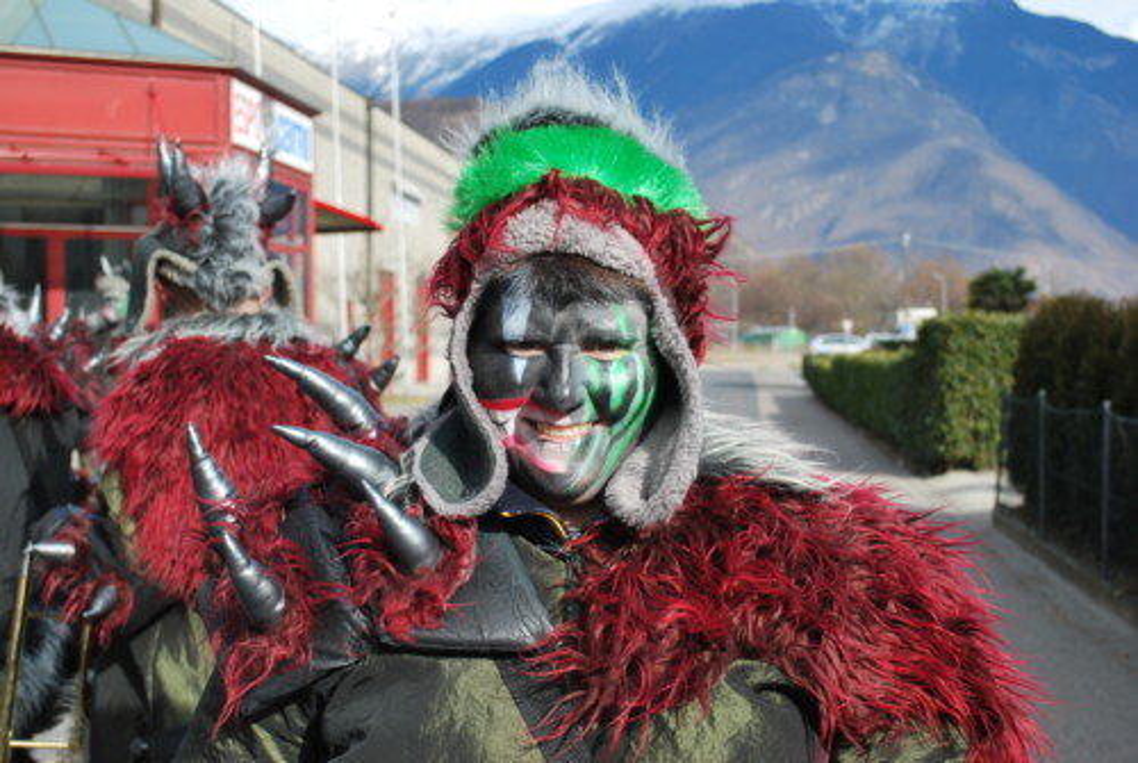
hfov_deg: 37.8
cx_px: 569
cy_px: 382
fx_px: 1662
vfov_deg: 25.8
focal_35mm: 52
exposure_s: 1/200
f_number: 7.1
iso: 100
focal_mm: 35
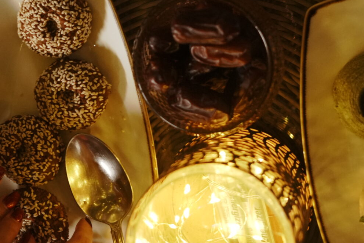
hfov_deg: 15.7
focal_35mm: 129
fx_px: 1305
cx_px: 53
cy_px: -44
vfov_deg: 10.5
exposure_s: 1/60
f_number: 2.8
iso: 3200
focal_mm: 50
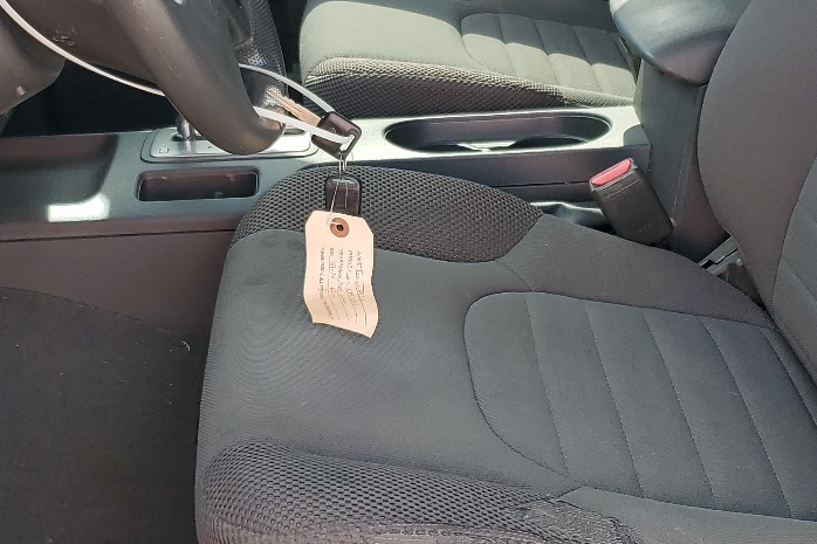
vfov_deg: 21.8
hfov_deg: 32.4
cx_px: 364
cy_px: 181
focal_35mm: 62
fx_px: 1407
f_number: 1.5
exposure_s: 1/345
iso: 50
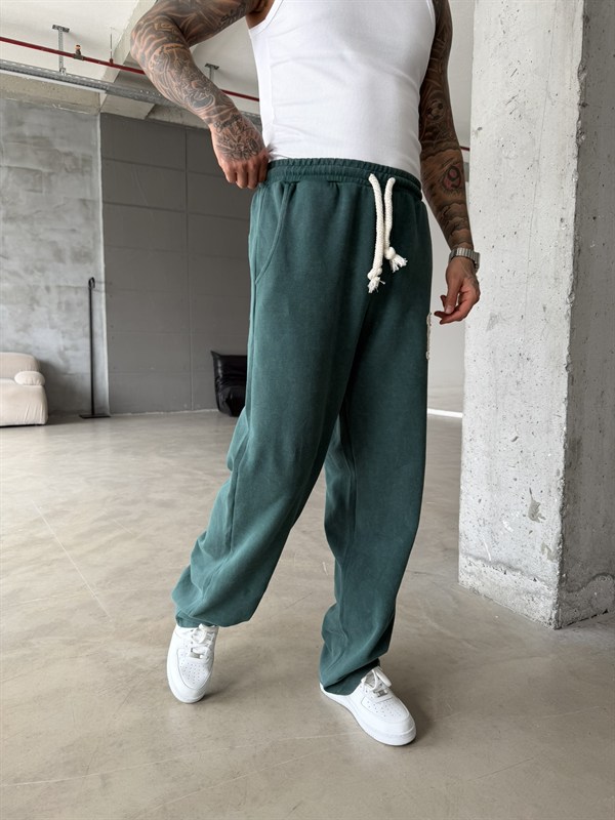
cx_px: 308
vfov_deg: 71.6
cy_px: 410
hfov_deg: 56.8
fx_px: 569
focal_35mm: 24
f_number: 1.78
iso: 64
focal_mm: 6.76
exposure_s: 1/125
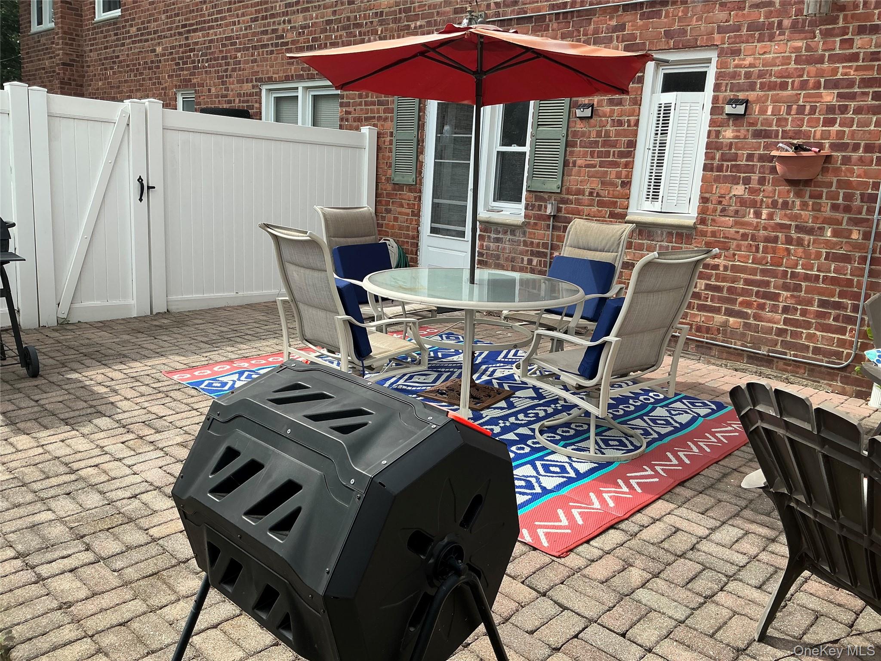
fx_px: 713
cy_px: 330
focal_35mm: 28
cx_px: 440
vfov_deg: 49.7
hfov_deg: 63.4
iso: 25
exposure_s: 1/997
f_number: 1.8
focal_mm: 3
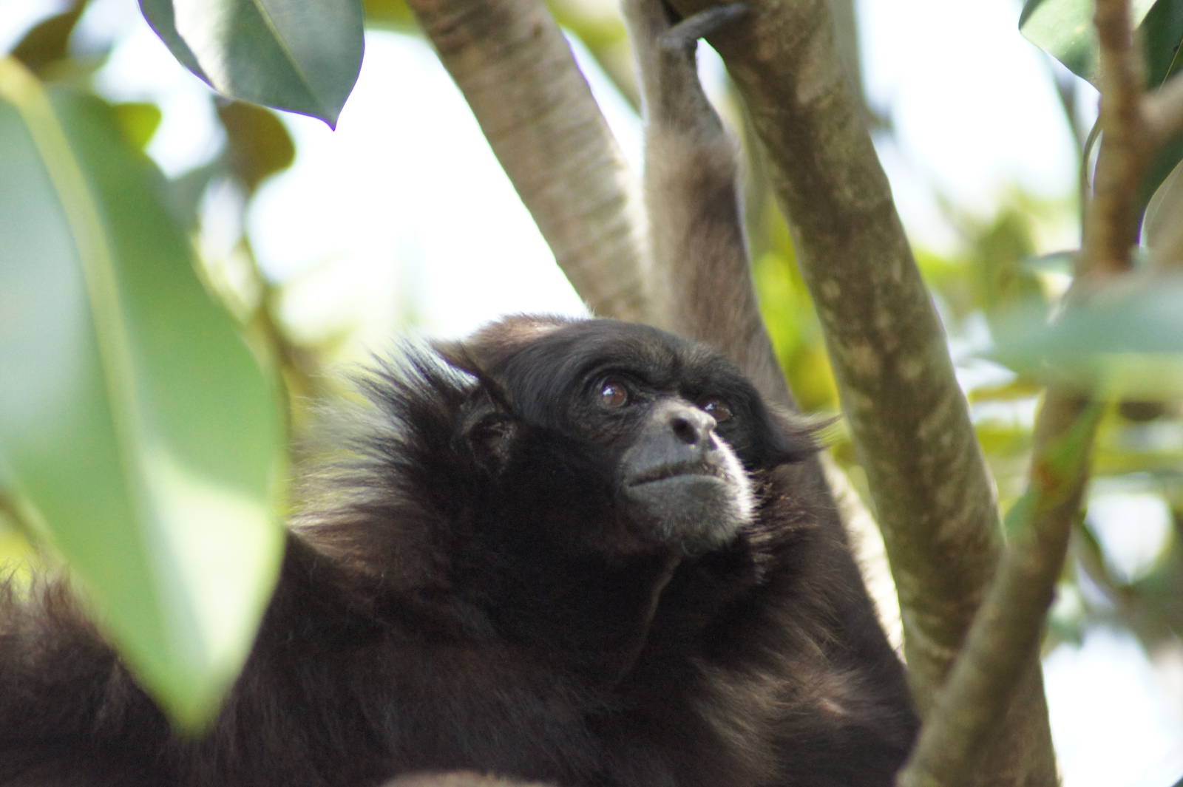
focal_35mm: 450
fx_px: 14779
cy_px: 394
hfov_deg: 4.6
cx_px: 592
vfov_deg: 3.1
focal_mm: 300
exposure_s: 1/320
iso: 1600
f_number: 5.6
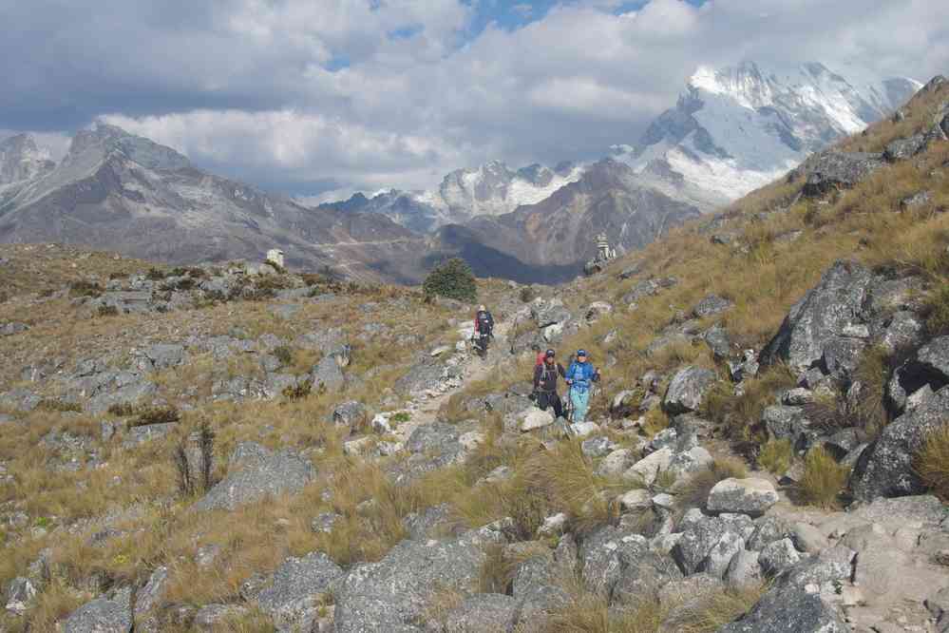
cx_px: 474
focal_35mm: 39
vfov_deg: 34.2
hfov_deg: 49.6
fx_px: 1028
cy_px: 316
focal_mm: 26
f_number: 11
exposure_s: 1/125
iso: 200
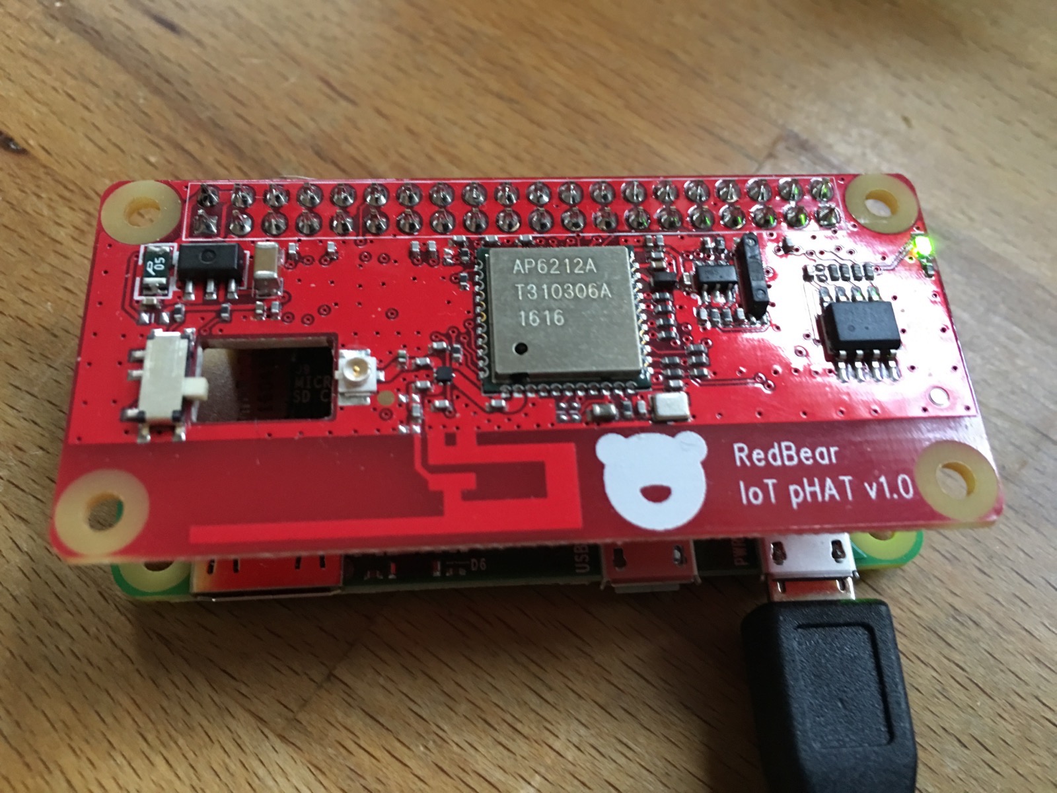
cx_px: 528
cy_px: 396
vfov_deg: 48.2
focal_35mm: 29
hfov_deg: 61.7
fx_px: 886
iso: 100
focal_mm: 4.15
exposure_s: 1/10
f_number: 2.2
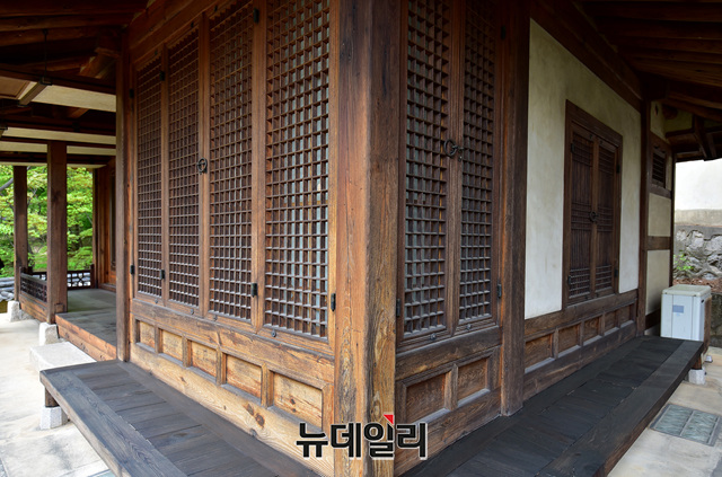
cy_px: 238
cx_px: 361
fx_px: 440
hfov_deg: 78.7
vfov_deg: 56.9
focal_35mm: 22
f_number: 4
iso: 250
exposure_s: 1/125
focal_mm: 22
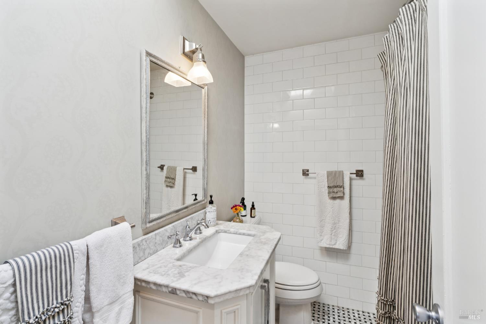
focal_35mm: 16
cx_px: 243
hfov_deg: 96.7
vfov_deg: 73.7
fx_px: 216
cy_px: 162
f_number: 11
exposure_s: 1/15
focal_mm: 16
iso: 320
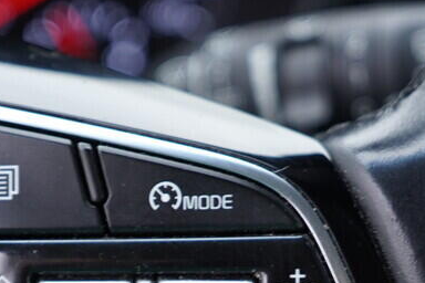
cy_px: 286
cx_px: 134
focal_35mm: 96
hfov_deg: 21.1
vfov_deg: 14.0
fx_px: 1133
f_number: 2.8
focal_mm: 24
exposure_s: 1/40
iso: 200
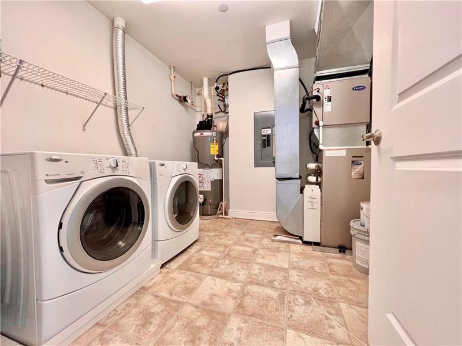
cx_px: 231
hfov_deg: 106.2
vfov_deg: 89.9
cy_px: 173
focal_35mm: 13
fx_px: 174
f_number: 1.8
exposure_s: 1/60
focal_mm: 1.57
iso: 200
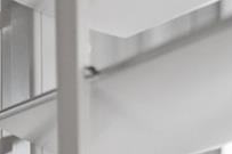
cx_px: -120
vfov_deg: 2.6
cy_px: 581
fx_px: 3277
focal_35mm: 509
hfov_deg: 4.0
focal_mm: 64.5
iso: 800
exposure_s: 1/1000
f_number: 2.8
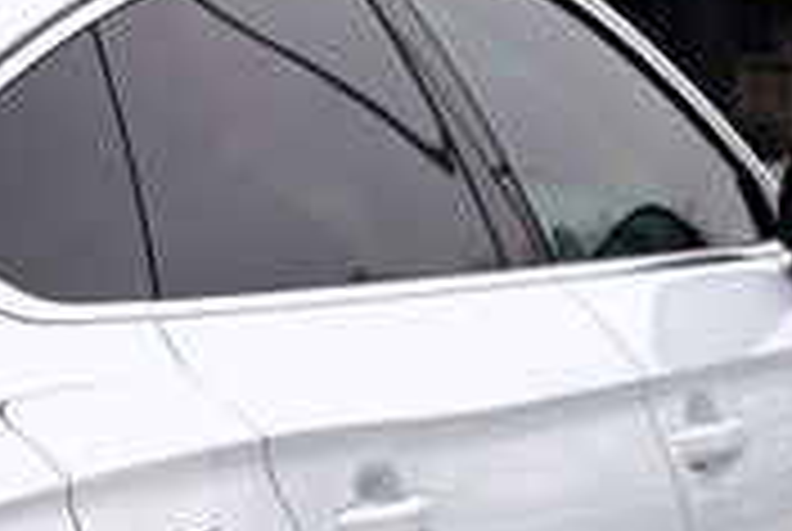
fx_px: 4099
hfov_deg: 10.4
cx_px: -590
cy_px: 533
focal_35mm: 186
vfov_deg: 7.4
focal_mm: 32
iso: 100
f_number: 7.1
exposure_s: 1/100
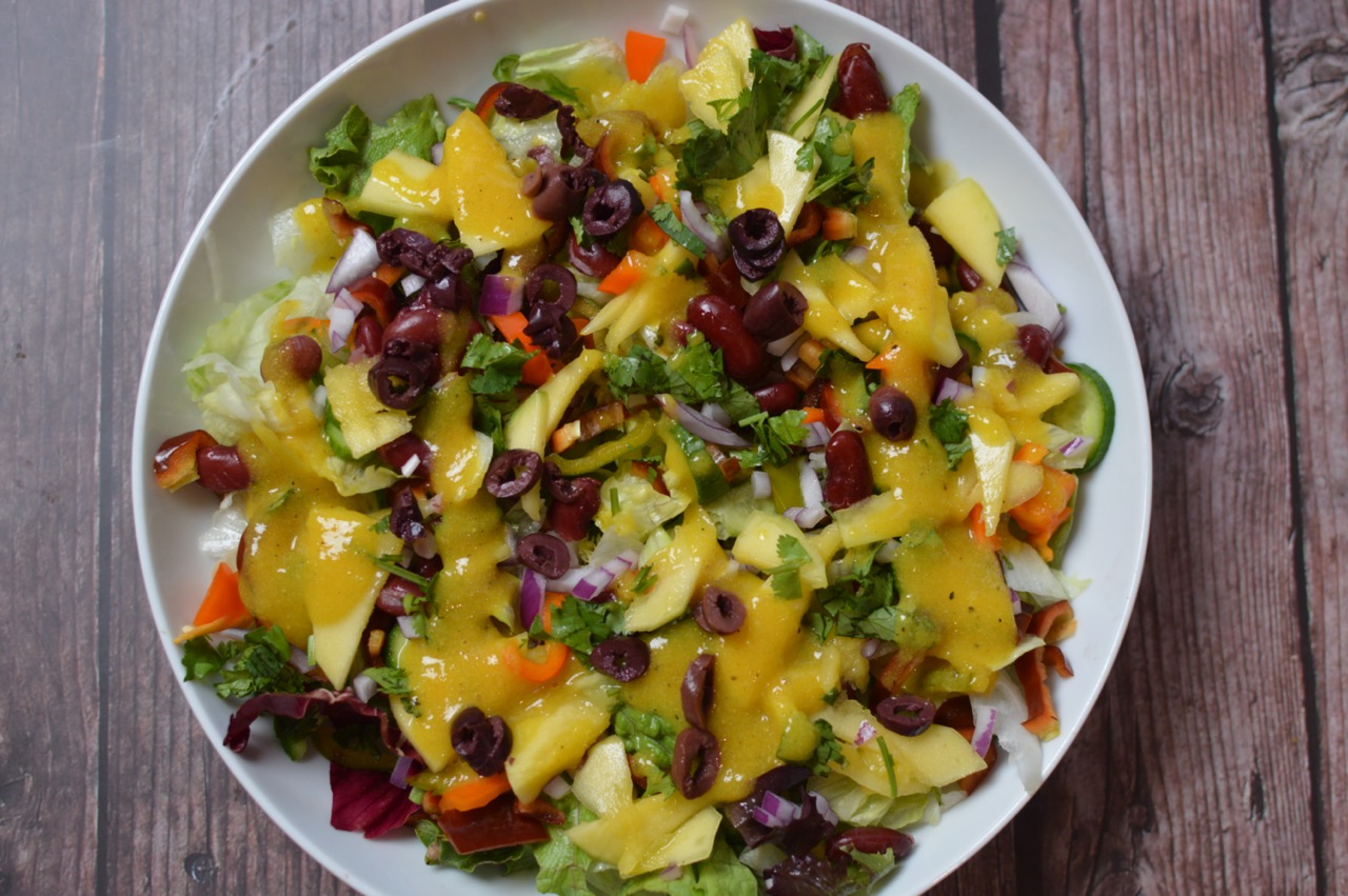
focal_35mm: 52
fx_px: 1964
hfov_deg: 37.9
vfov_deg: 25.7
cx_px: 674
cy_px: 448
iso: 400
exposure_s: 1/125
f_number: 3.2
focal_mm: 35
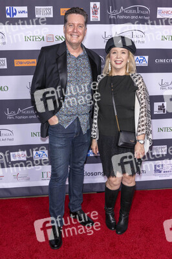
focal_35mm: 32
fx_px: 230
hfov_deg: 41.0
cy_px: 130
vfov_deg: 58.8
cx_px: 86
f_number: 5.6
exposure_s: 1/200
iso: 800
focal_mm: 32
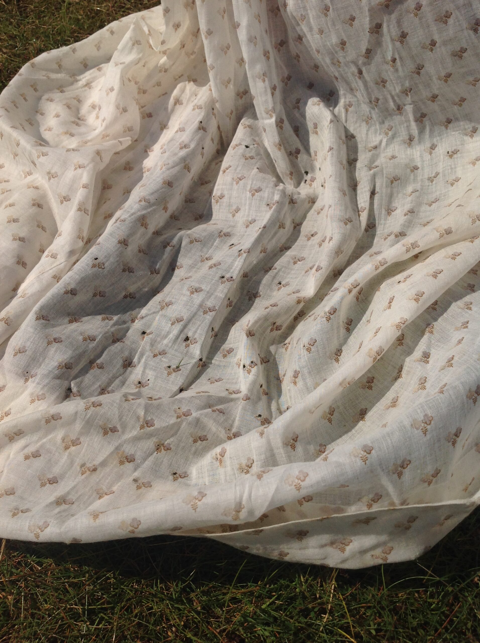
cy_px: 322
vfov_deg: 52.7
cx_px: 240
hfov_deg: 40.6
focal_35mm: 35
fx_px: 649
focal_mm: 4.28
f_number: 2.4
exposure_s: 1/7576
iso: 64
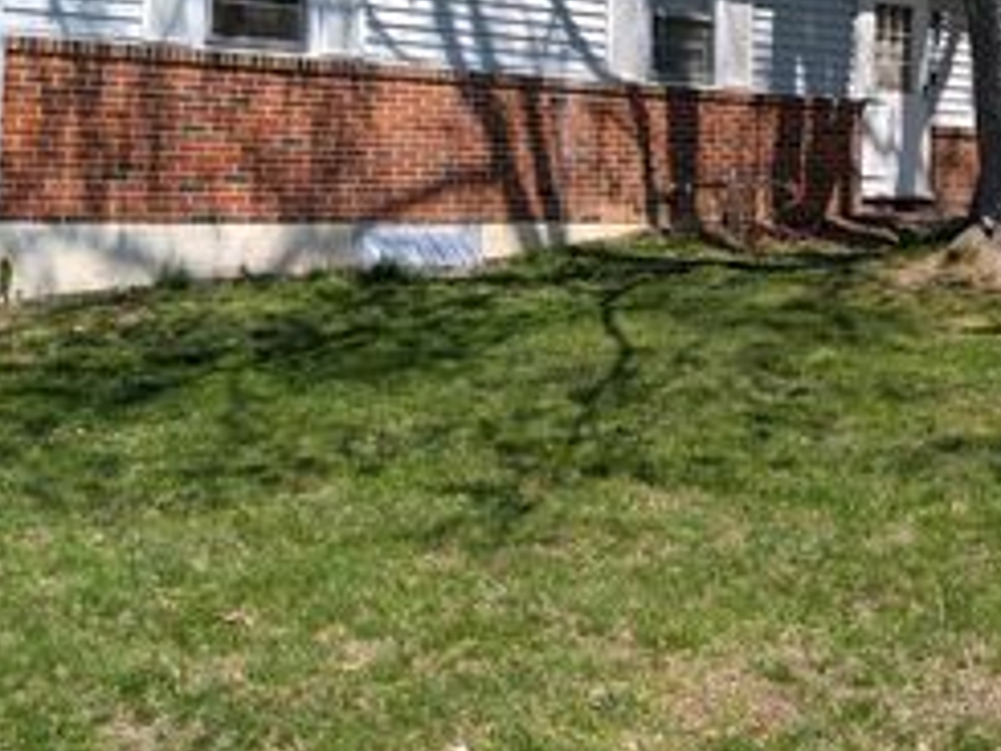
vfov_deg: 28.5
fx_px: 1418
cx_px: 613
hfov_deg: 38.7
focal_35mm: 49
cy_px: 69
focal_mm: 6.9
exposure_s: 1/873
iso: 19
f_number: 1.68
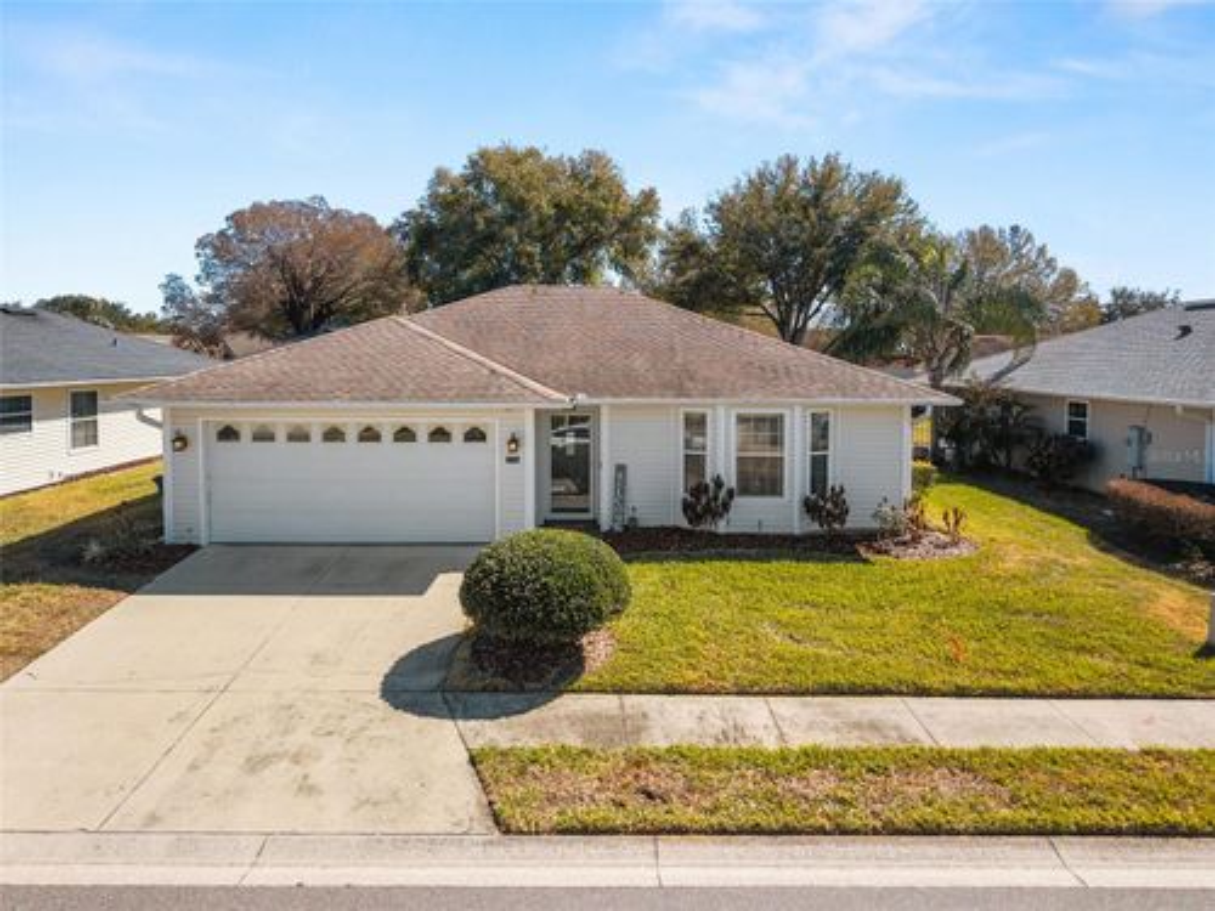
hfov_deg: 71.6
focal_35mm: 24
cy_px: 456
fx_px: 842
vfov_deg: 56.8
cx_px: 608
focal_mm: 8.67
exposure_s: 1/50
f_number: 1.8
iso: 100
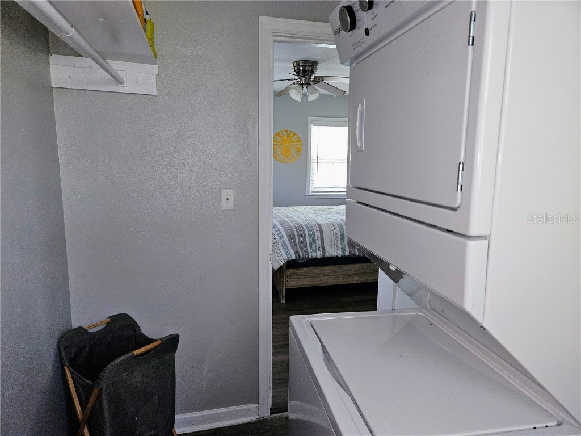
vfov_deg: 58.9
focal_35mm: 23
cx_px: 290
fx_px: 386
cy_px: 218
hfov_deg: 73.9
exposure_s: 1/60
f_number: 1.8
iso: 100
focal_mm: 5.4
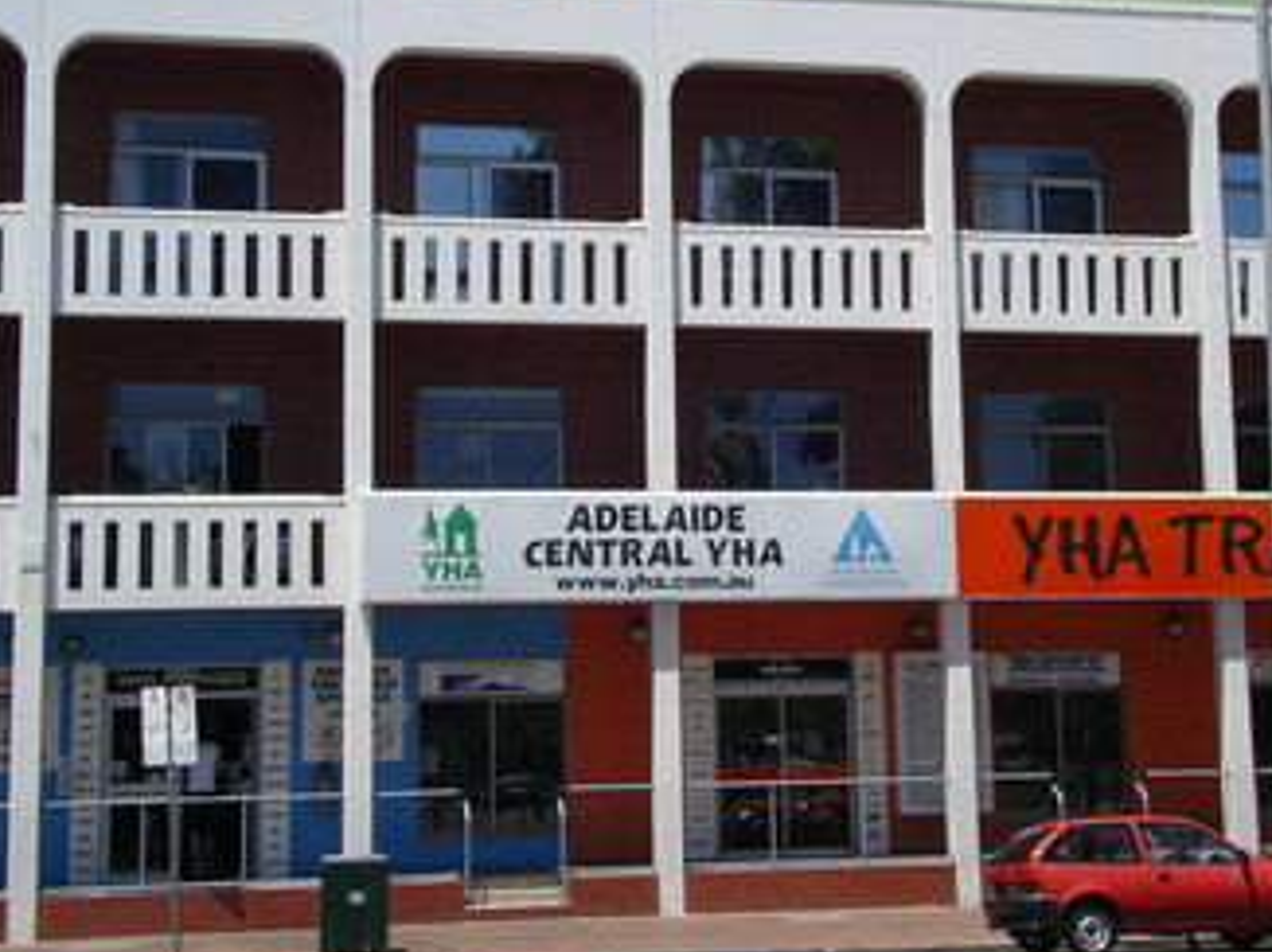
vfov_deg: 22.2
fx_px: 2423
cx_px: 776
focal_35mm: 66
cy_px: 417
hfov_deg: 29.3
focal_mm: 7.5
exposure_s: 1/160
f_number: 7.5
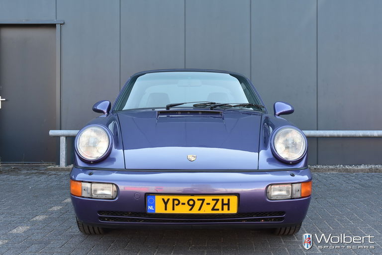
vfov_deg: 26.5
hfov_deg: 38.9
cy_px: 128
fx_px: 541
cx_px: 191
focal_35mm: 51
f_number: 8
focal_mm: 34
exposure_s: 1/250
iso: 800
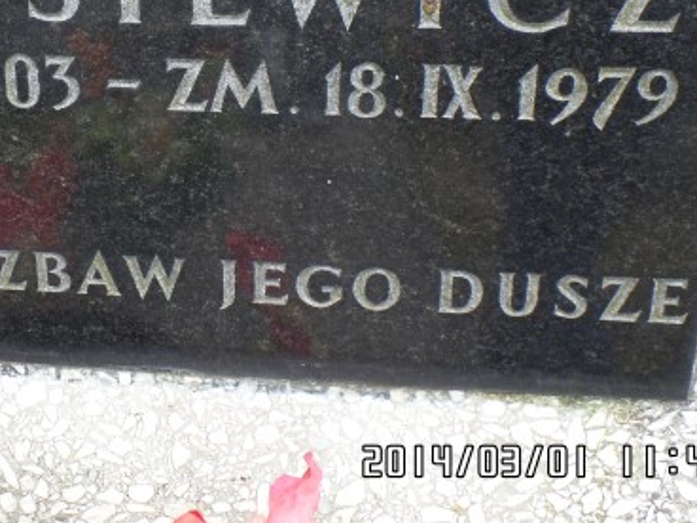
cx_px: 210
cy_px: 72
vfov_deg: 34.3
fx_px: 805
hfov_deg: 45.8
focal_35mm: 40
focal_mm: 4.1
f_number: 3.5
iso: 100
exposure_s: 1/60
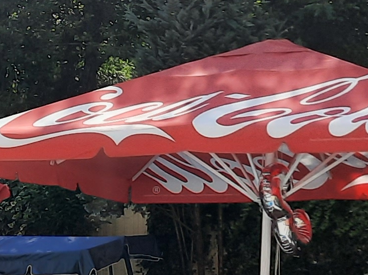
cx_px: -235
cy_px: 306
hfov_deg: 13.3
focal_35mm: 137
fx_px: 1456
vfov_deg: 10.7
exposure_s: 1/650
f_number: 2
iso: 32
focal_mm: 4.6
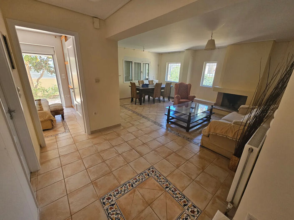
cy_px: 110
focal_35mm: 13
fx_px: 110
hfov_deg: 106.2
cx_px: 147
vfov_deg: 89.9
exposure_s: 1/100
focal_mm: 2.2
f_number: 2.2
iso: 160
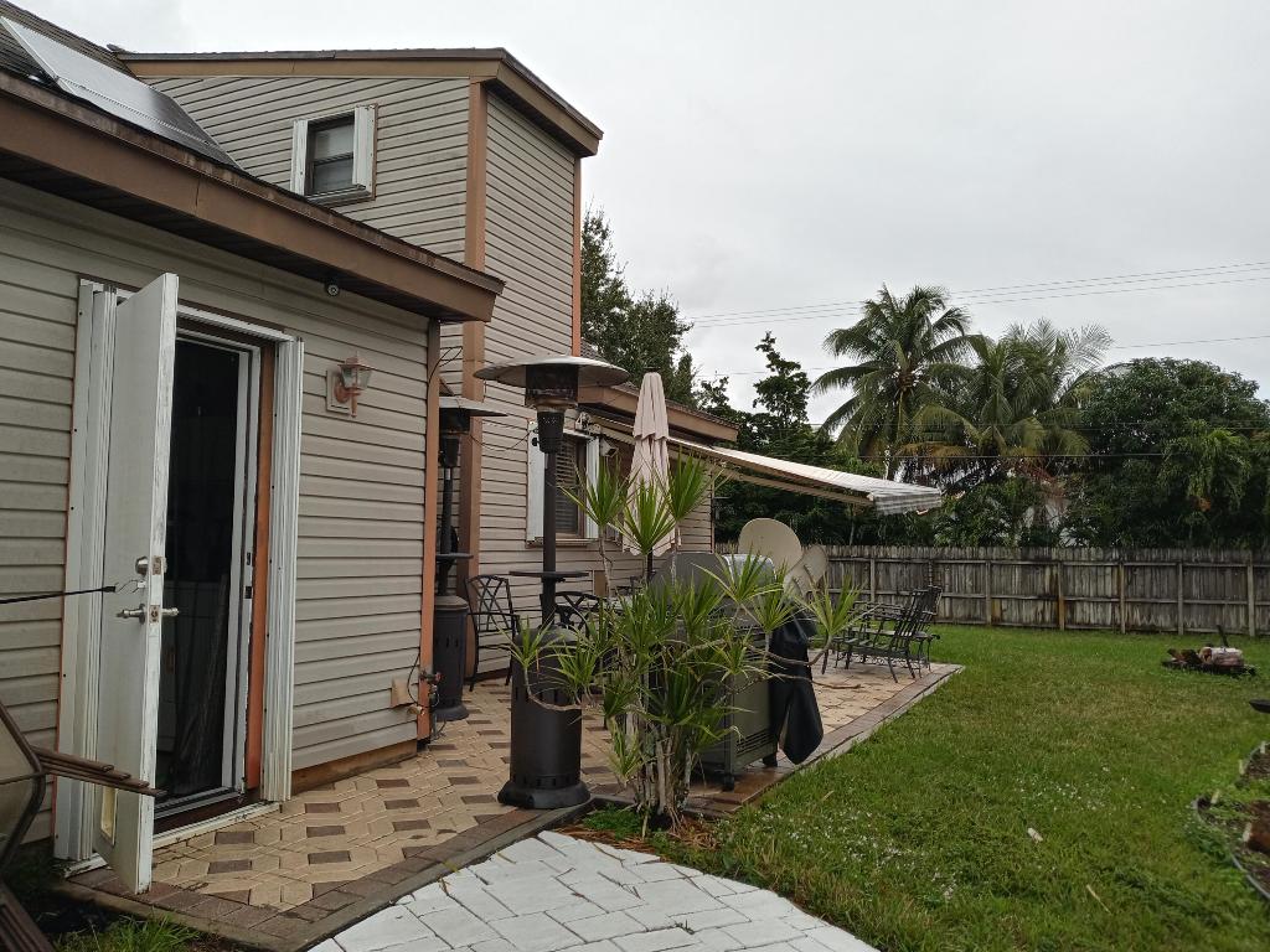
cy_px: 476
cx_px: 635
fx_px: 1027
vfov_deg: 49.7
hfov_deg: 63.4
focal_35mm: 28
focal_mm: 3.61
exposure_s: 1/595
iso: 100
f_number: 1.8
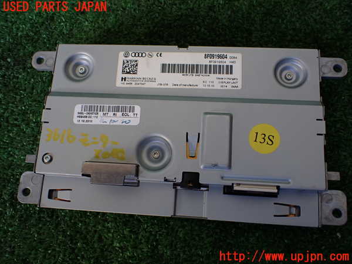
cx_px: 176
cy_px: 132
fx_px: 305
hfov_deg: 60.0
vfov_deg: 46.8
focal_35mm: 30
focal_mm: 5.4
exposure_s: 1/125
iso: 250
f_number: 2.3
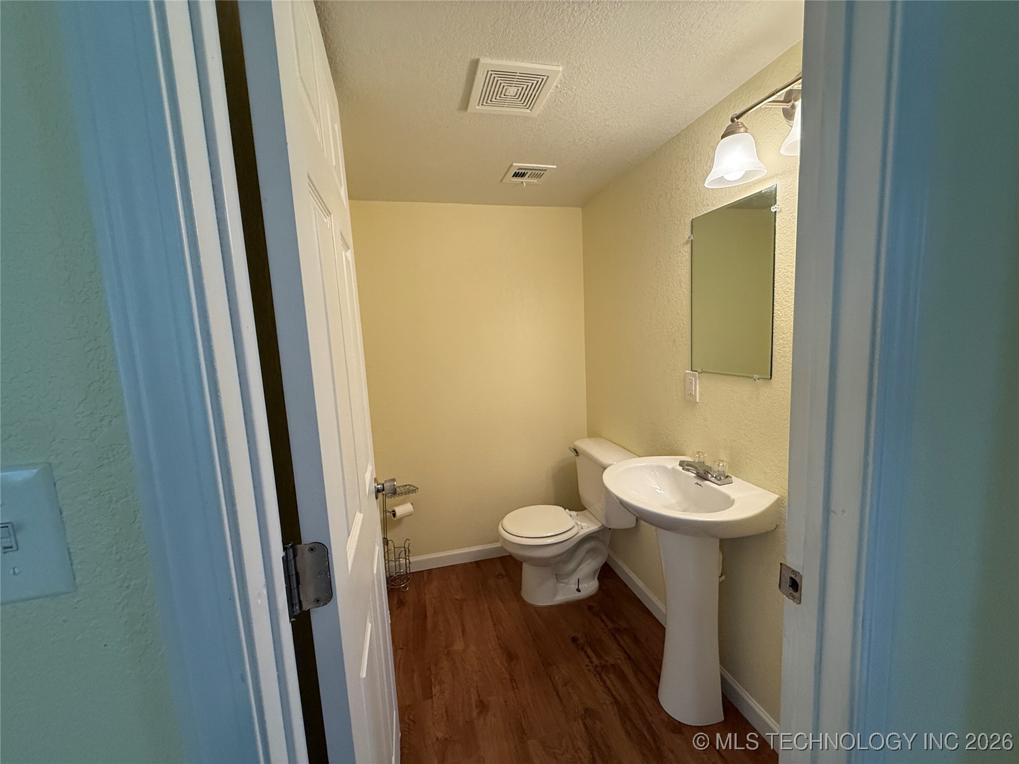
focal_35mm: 14
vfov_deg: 85.7
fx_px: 412
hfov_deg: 102.1
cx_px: 510
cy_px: 382
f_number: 2.2
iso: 320
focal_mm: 2.22
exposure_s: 1/120
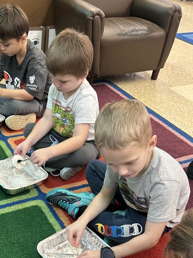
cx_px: 47
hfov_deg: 29.8
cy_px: 200
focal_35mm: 48
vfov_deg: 38.4
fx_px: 357
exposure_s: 1/60
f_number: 1.5
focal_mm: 5.7
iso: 100
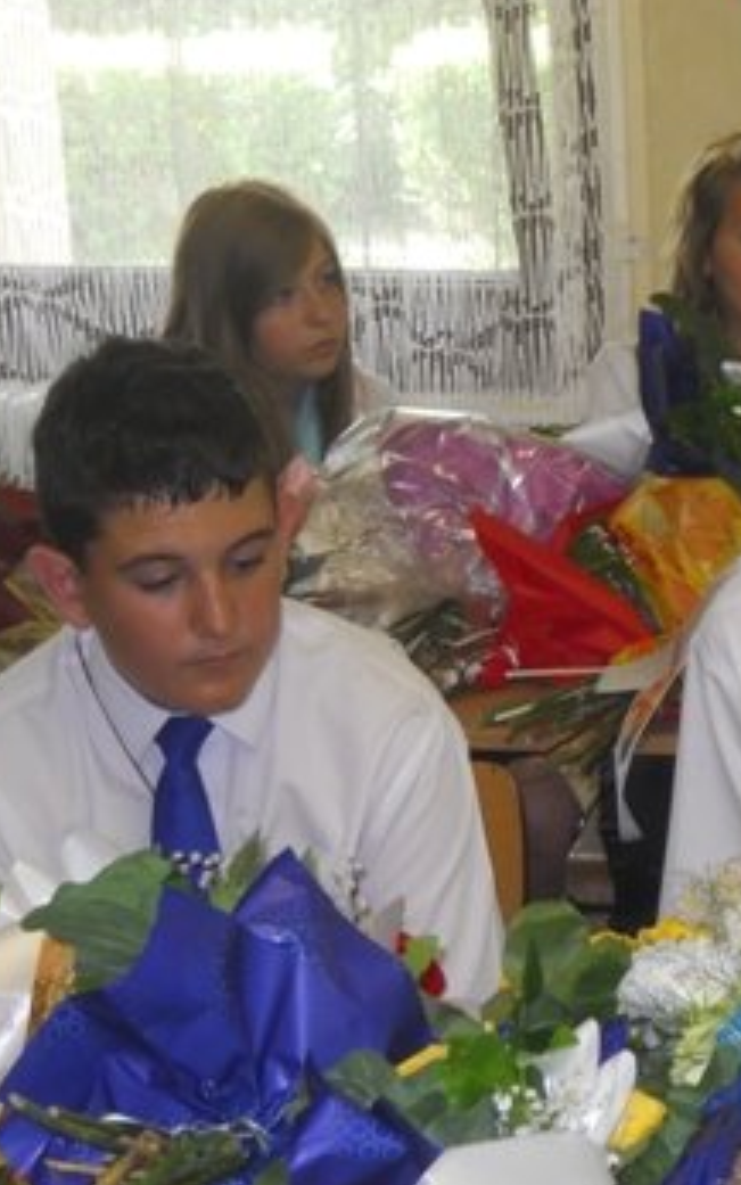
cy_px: 639
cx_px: 753
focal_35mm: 88
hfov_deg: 14.6
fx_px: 2842
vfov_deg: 23.5
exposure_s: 1/30
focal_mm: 9.6
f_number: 3.7
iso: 200
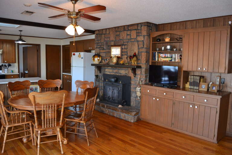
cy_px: 78
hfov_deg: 67.4
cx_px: 116
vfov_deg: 47.9
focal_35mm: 27
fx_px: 174
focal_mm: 18
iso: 400
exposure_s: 1/60
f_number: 3.5
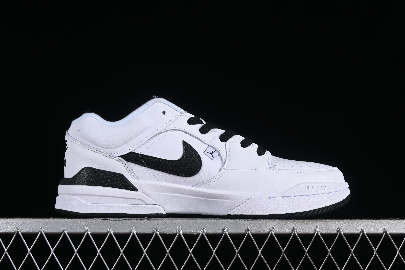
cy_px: 135
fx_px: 844
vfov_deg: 18.2
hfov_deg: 27.0
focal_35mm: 75
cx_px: 202
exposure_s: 1/100
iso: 160
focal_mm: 50
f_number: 8
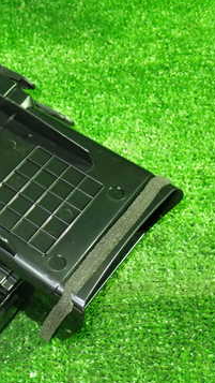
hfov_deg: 20.2
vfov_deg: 37.8
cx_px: -57
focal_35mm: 55
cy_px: 219
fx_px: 557
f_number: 2.3
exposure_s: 1/25
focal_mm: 5.4
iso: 800
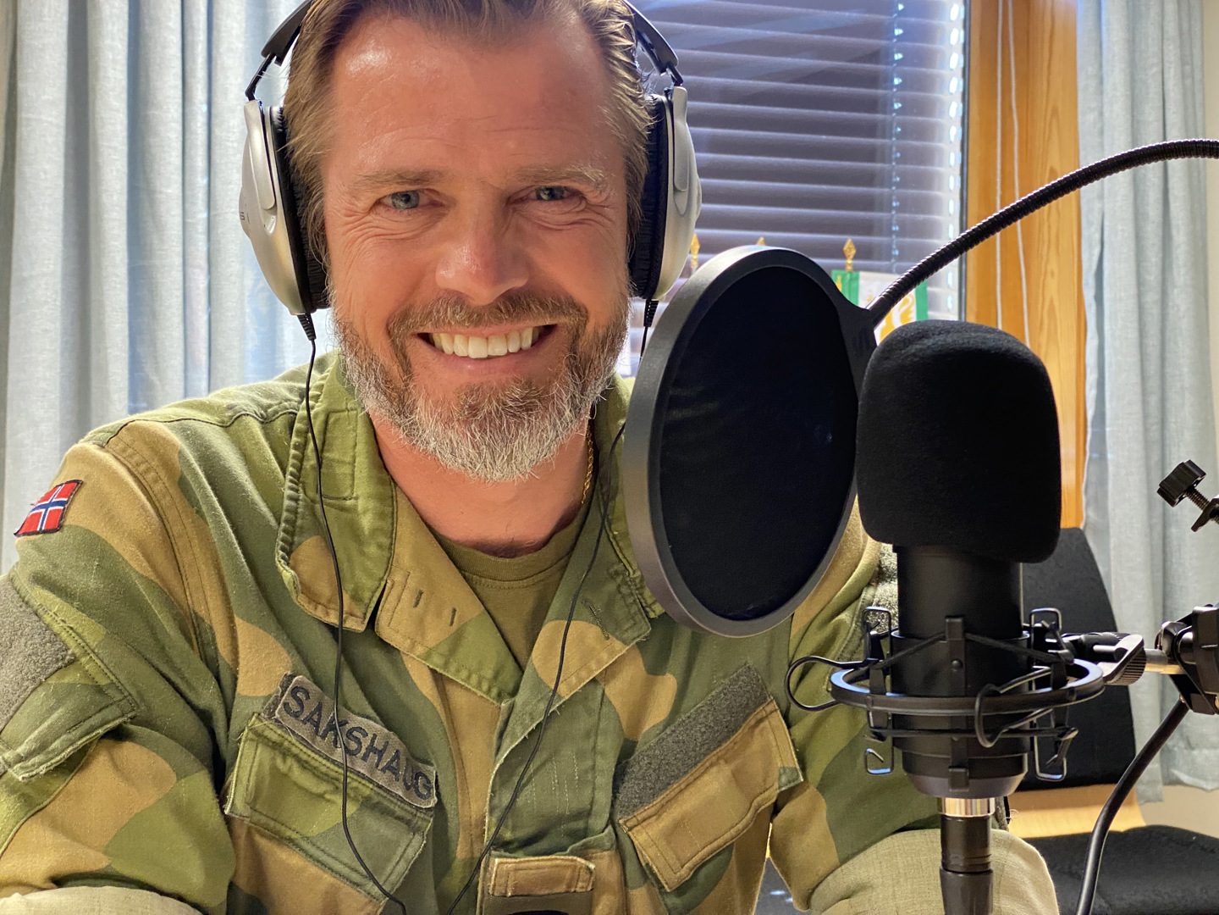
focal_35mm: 52
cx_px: 610
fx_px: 1831
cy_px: 458
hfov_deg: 36.8
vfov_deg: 28.0
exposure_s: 1/50
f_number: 2
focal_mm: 6
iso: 200
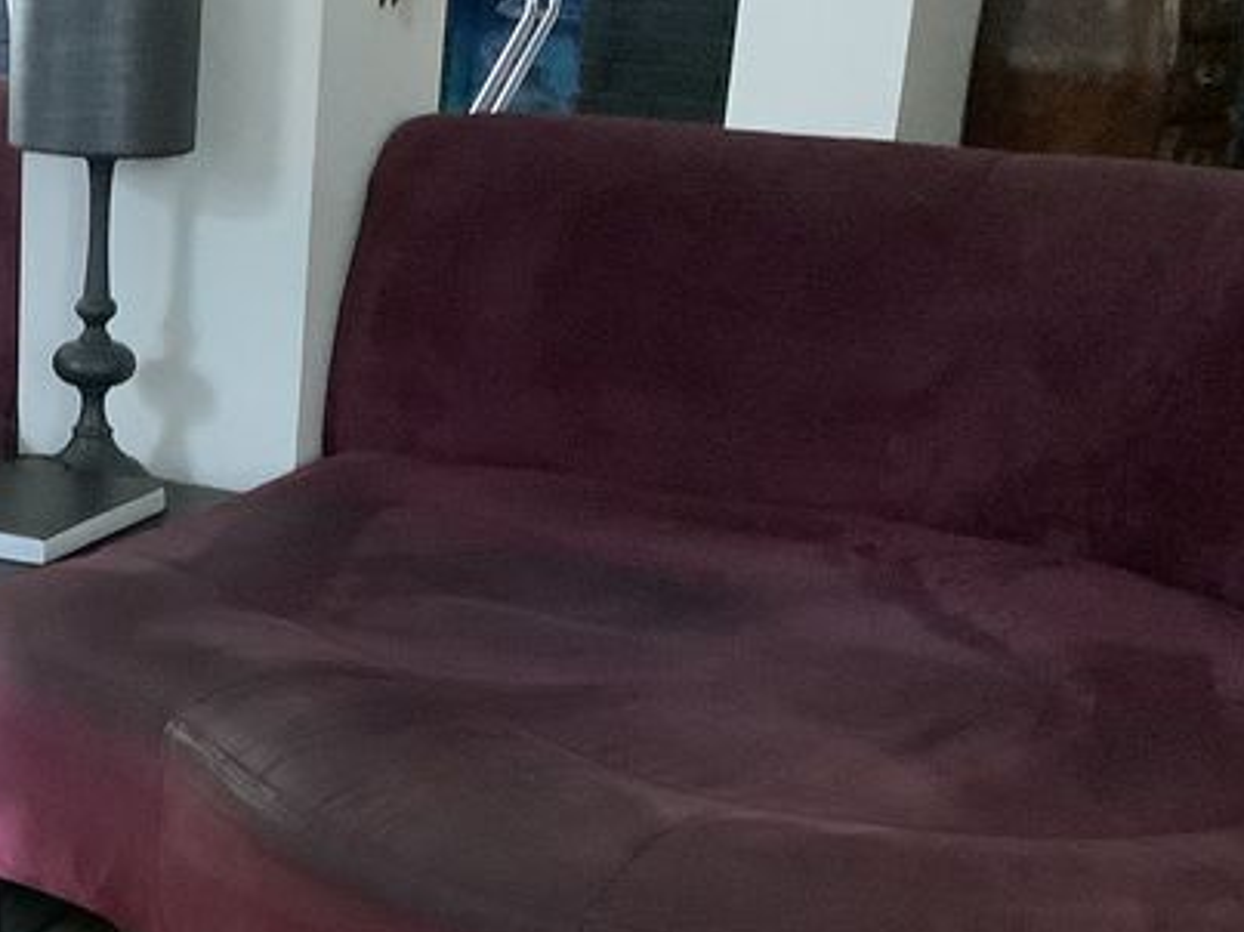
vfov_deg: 18.2
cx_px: 77
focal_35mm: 77
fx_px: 2766
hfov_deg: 24.5
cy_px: 1102
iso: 640
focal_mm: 3.3
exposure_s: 1/20
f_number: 2.4
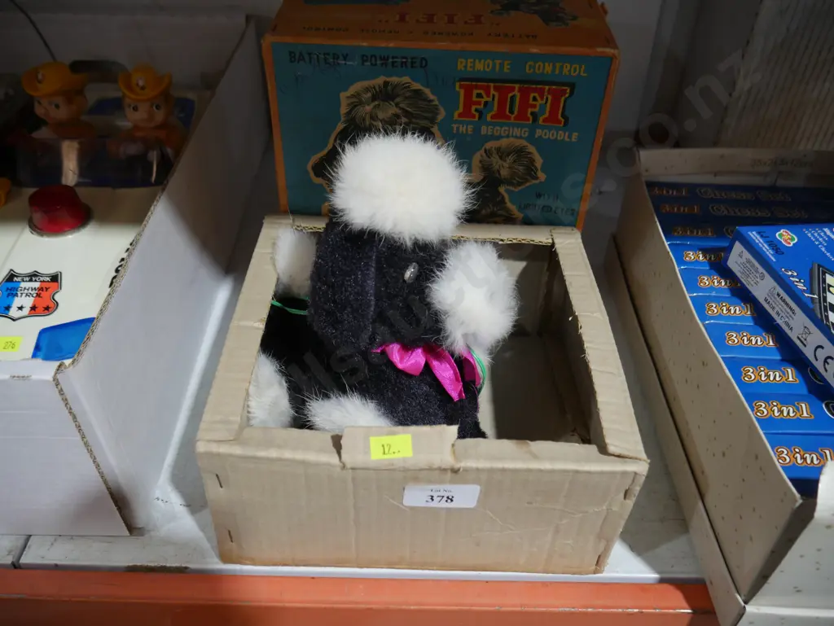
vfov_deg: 49.8
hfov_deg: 63.4
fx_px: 675
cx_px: 417
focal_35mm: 28
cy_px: 313
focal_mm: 14
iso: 400
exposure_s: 1/60
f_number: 3.5
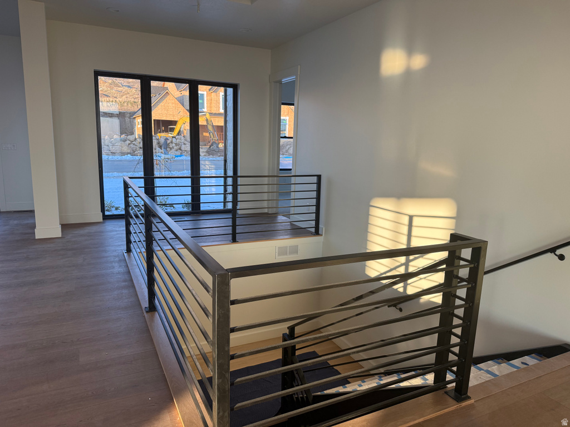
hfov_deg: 71.6
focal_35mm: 24
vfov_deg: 56.8
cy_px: 214
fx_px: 395
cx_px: 285
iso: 125
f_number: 1.78
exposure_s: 1/239
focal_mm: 6.76
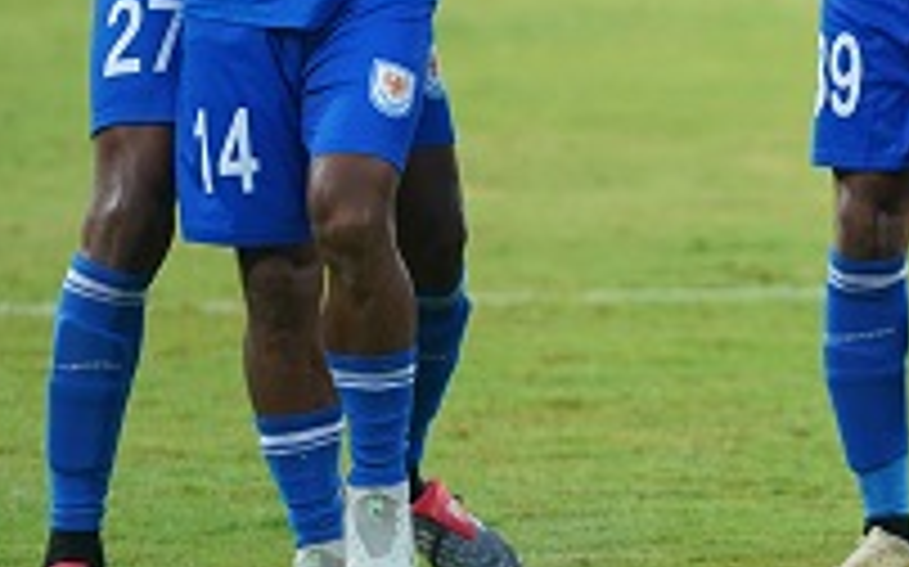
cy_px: -189
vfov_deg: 2.5
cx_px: 1332
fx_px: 13048
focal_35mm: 527
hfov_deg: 4.0
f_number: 2.8
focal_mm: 174
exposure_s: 1/800
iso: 1000
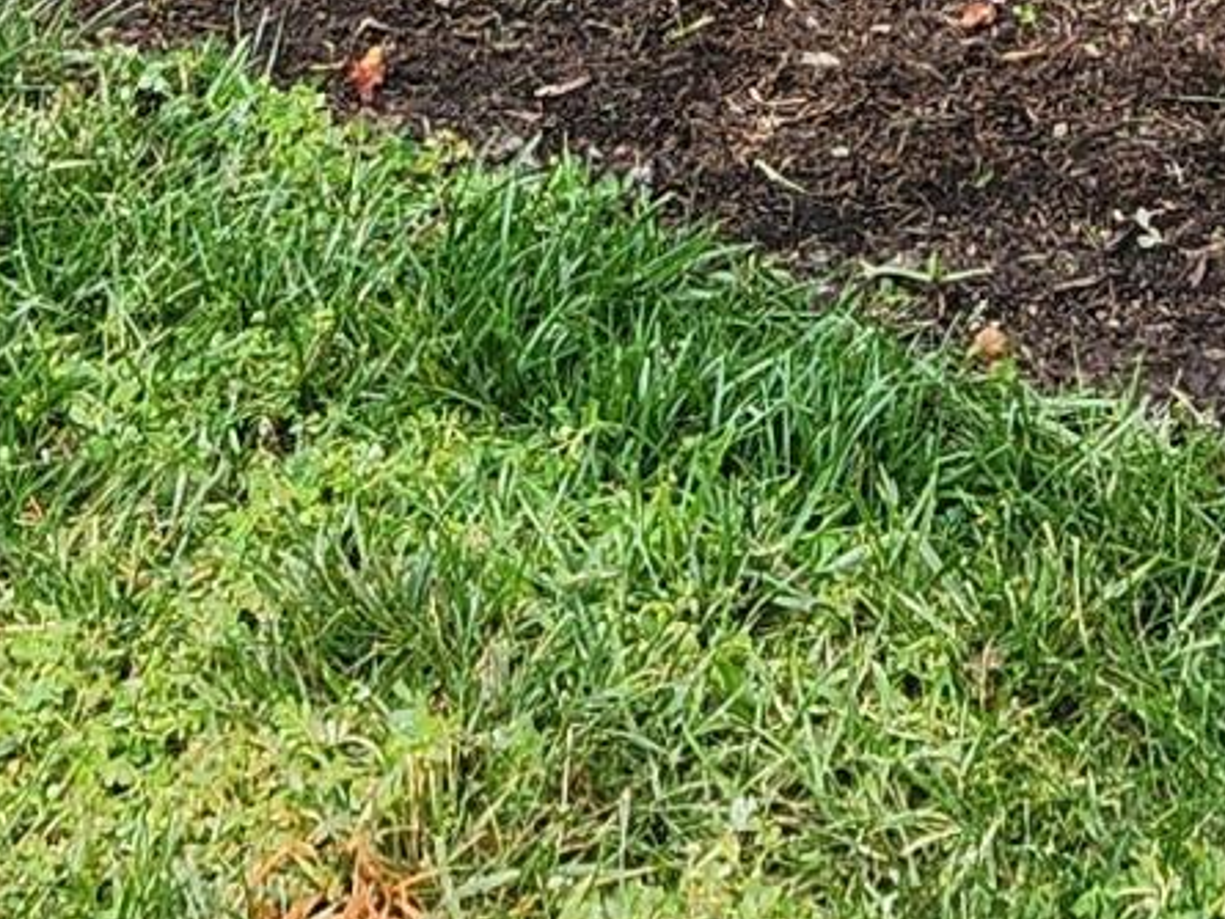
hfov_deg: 12.7
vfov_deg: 8.0
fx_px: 5487
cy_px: -1962
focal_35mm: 155
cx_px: 1063
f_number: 1.8
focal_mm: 5.4
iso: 20
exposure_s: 1/239
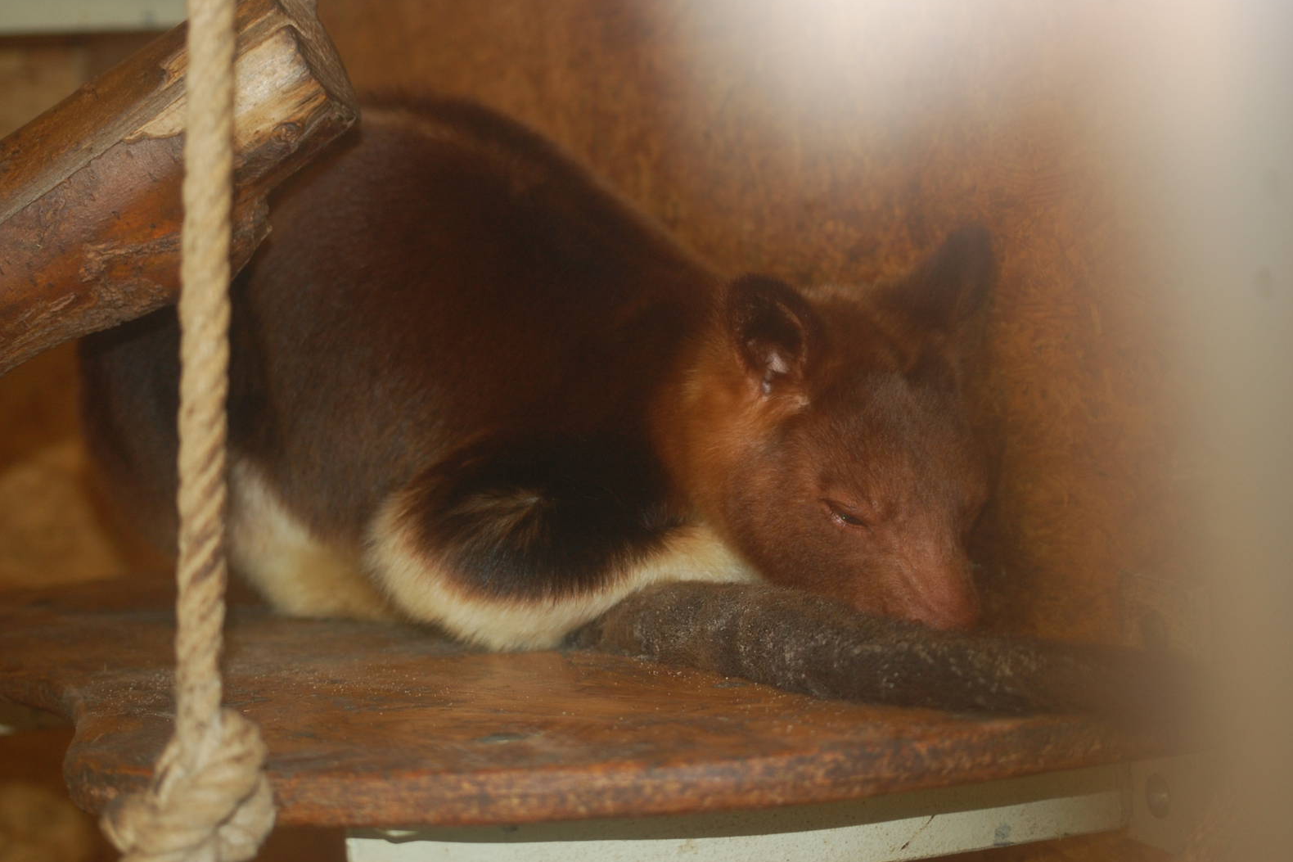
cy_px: 431
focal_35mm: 84
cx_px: 641
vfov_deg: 16.4
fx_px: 2999
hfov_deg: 24.3
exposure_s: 1/60
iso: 400
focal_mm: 55
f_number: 4
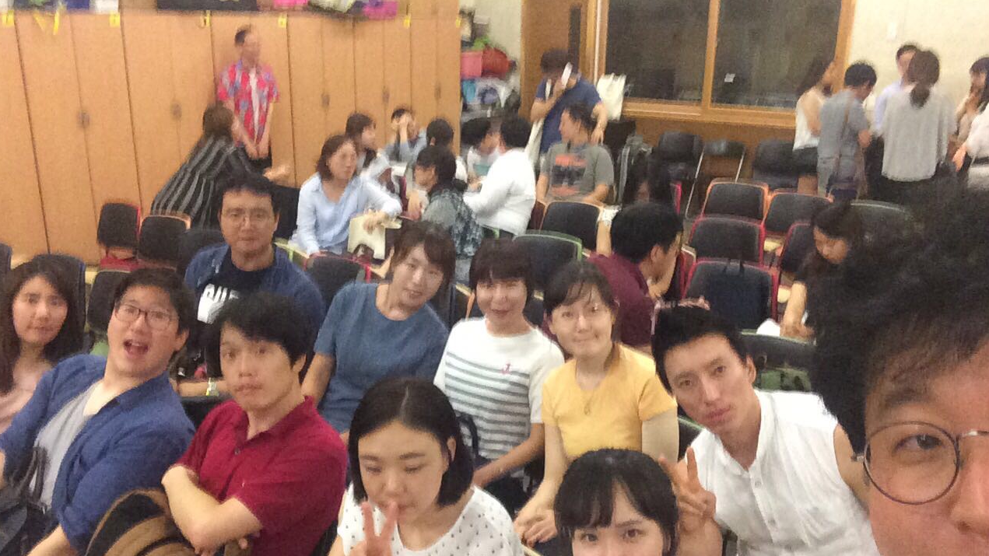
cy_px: 358
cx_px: 493
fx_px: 892
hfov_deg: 58.0
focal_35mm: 34
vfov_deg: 34.4
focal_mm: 2.15
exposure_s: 1/15
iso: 500
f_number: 2.4
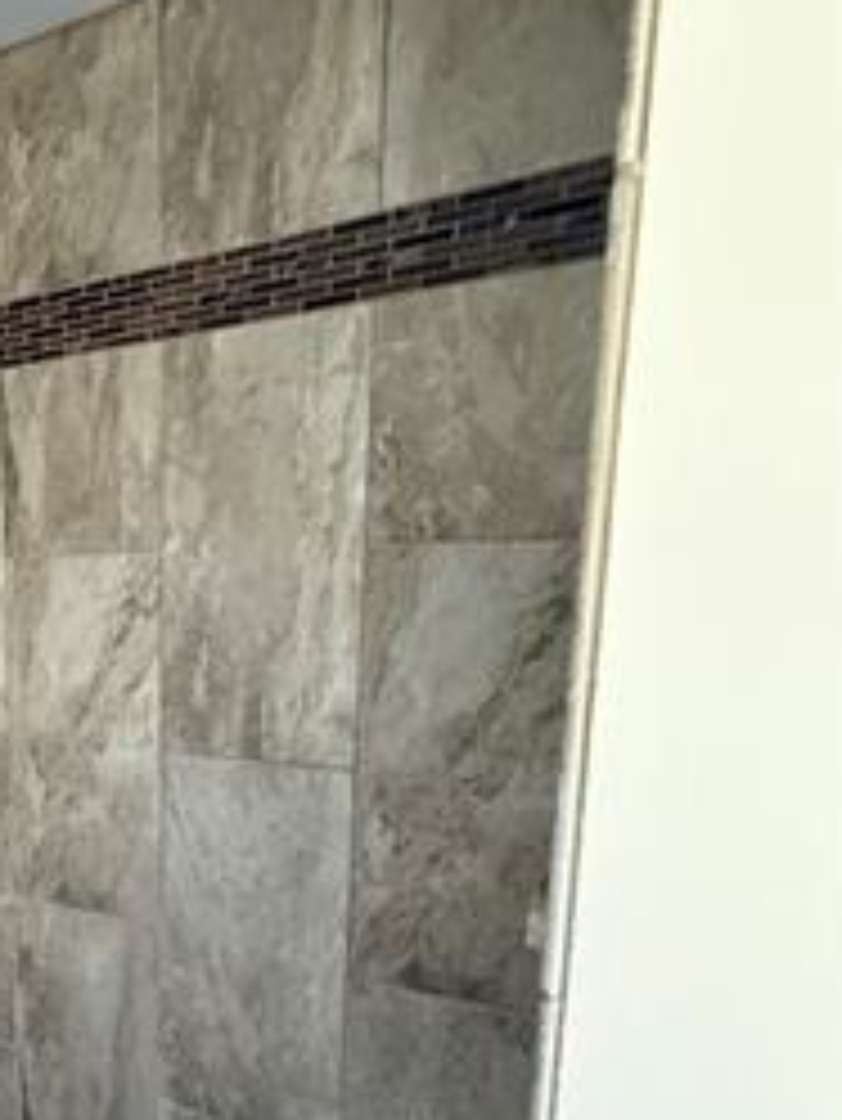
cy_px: 738
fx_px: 875
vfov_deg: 63.8
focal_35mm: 27
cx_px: 63
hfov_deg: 45.8
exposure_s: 1/60
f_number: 2.2
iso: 800
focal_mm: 2.22
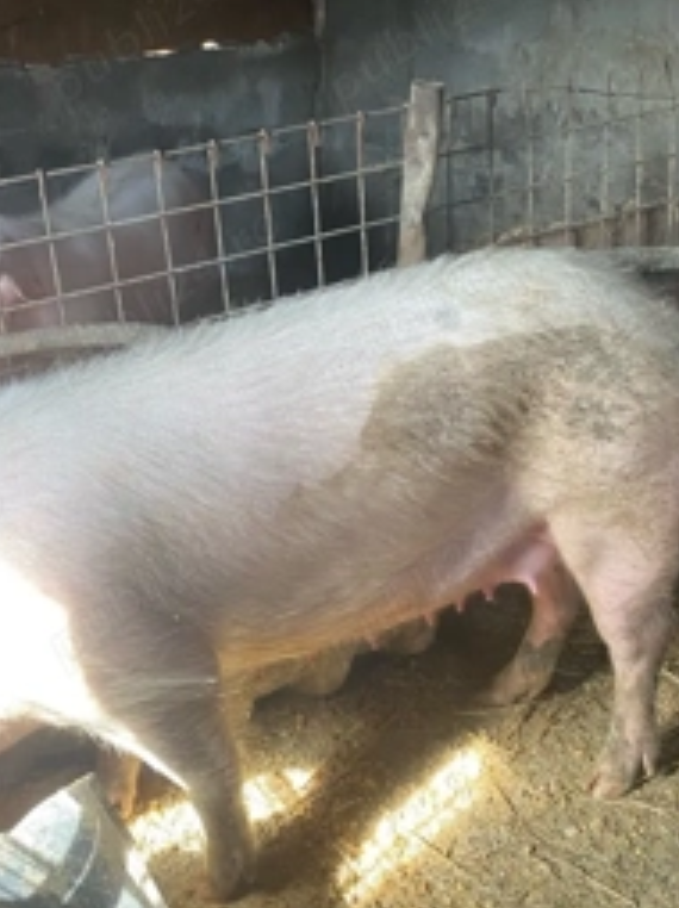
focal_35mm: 41
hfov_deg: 34.8
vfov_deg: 45.4
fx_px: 1074
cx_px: 236
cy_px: 340
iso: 125
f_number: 1.8
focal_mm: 4.25
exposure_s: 1/92
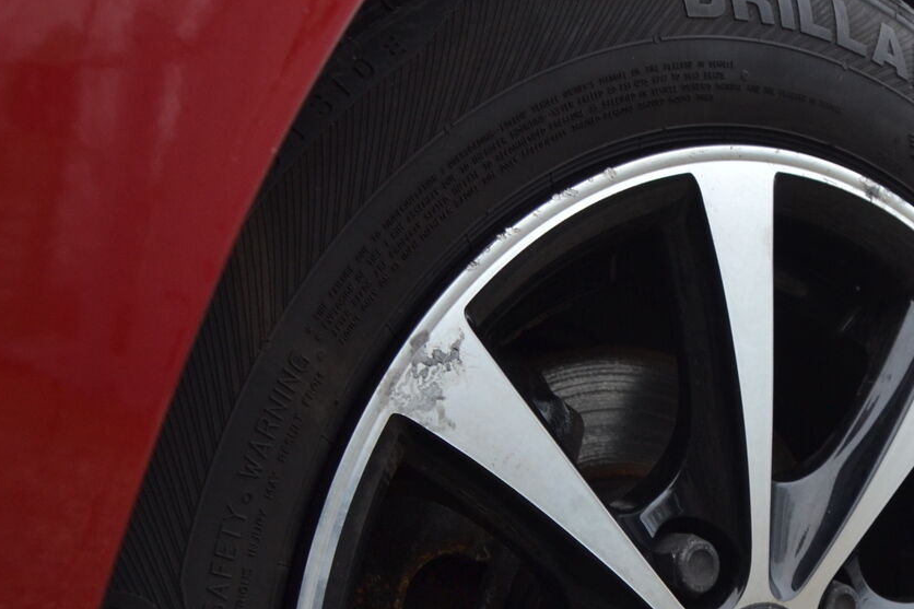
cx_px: 722
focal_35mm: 62
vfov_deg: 21.5
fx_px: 1574
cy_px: 523
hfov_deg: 31.6
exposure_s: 1/125
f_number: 5.6
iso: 125
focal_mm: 18
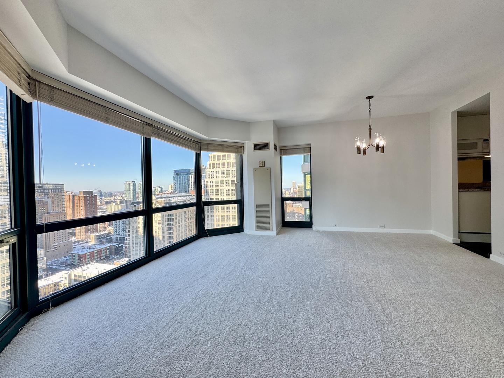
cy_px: 189
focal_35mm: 14
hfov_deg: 102.1
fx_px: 204
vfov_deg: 85.7
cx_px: 252
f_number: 2.2
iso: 40
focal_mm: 2.22
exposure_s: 1/184
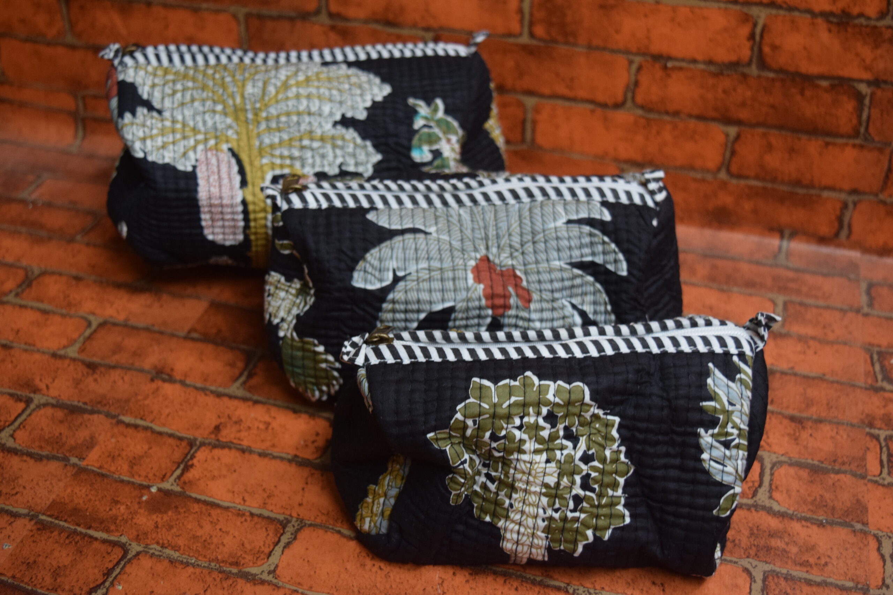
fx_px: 1116
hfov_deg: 43.6
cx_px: 446
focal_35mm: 45
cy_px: 298
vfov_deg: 29.9
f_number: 4.2
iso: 1400
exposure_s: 1/60
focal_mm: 30
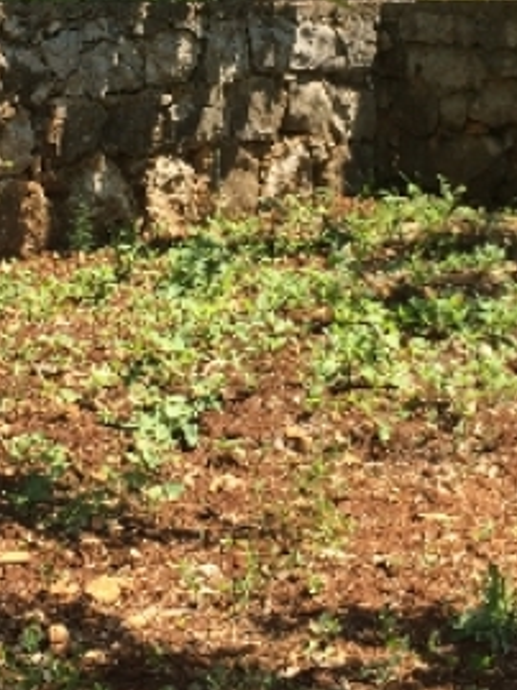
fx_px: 1775
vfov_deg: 21.7
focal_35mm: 89
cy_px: 105
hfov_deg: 16.6
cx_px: 235
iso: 32
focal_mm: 4.12
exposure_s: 1/1109
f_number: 2.2
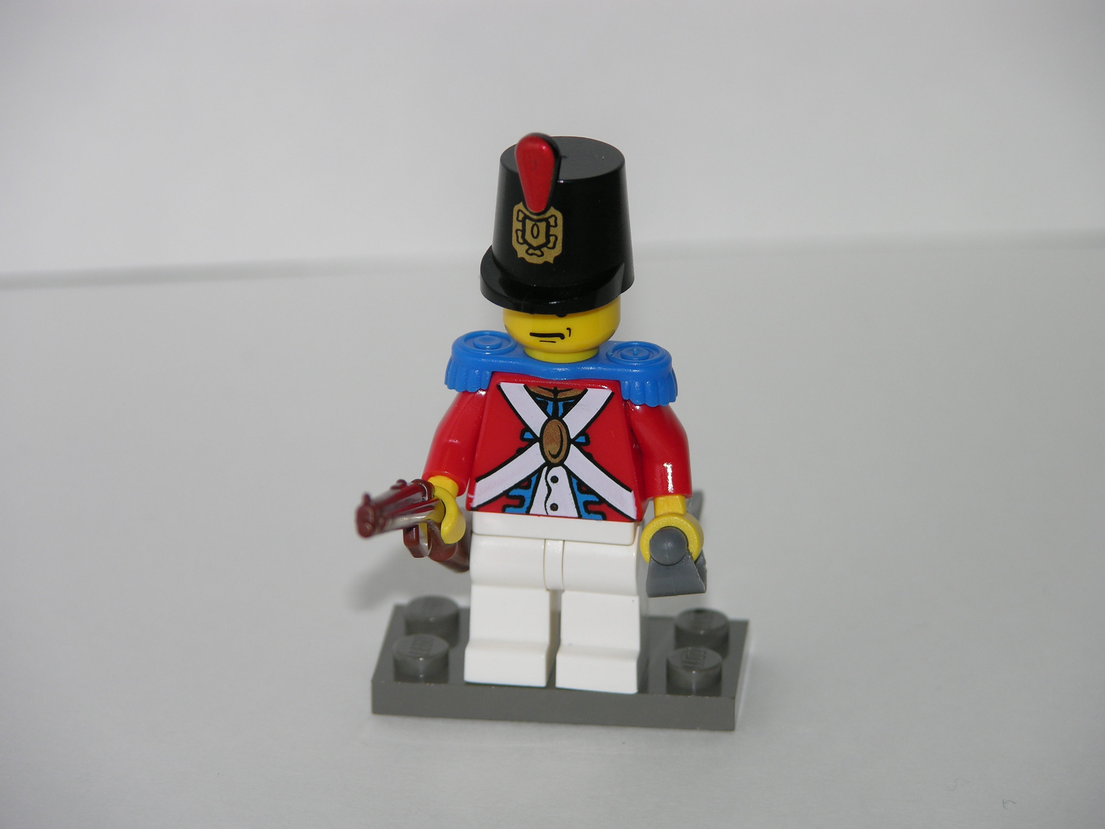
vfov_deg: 6.5
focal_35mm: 230
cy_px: 422
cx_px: 548
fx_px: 7343
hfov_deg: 8.6
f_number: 4.1
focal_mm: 56.7
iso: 50
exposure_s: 1/253
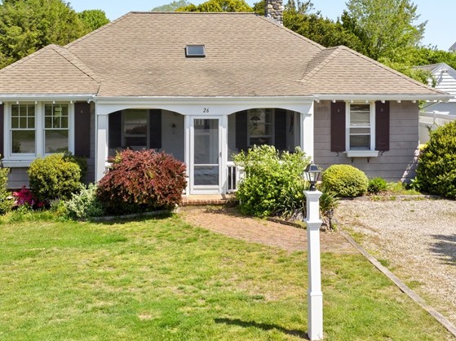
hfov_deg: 42.9
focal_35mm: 44
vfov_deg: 32.2
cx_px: 196
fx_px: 579
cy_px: 83
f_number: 5.6
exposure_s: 1/80
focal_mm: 12.29
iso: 200
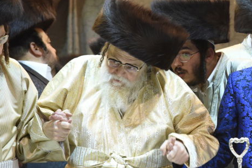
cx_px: 251
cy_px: 62
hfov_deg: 5.0
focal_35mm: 411
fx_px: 2876
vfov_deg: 3.3
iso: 3200
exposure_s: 1/125
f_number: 4.5
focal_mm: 185
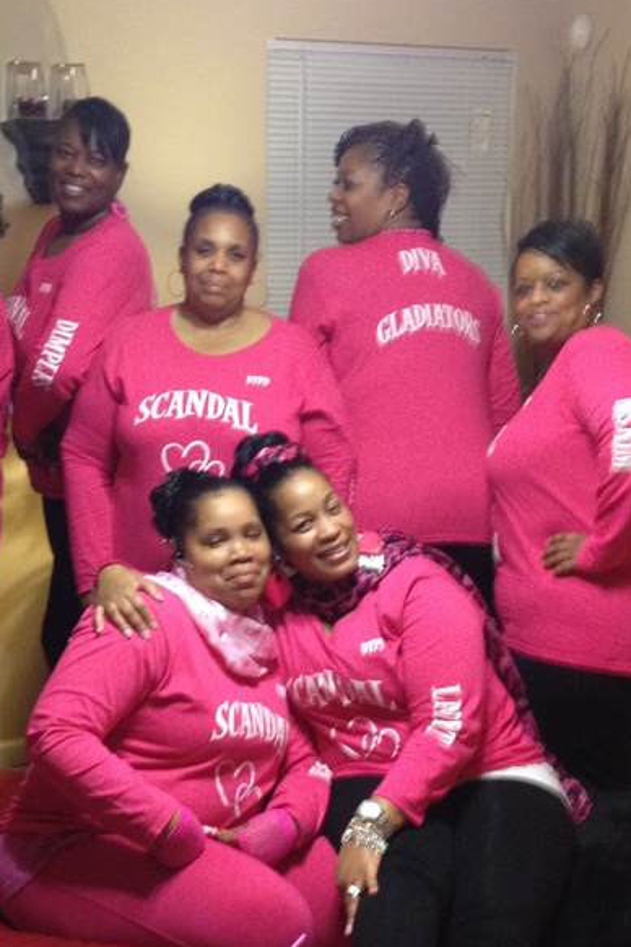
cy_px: 509
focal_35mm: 60
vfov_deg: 33.4
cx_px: 182
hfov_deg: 22.5
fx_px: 1577
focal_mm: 4.28
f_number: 2.4
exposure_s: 1/20
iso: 320
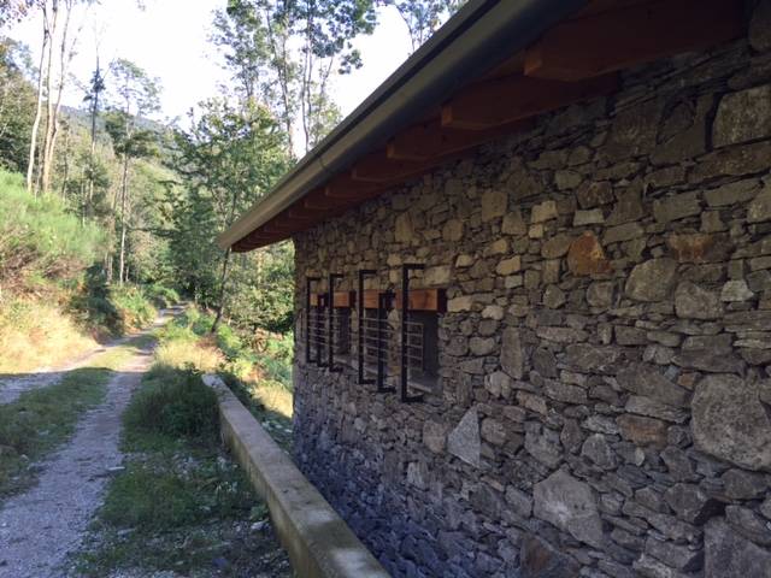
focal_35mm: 29
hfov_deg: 61.7
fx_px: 646
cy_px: 289
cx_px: 386
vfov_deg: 48.2
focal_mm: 4.15
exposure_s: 1/213
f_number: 2.2
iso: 32
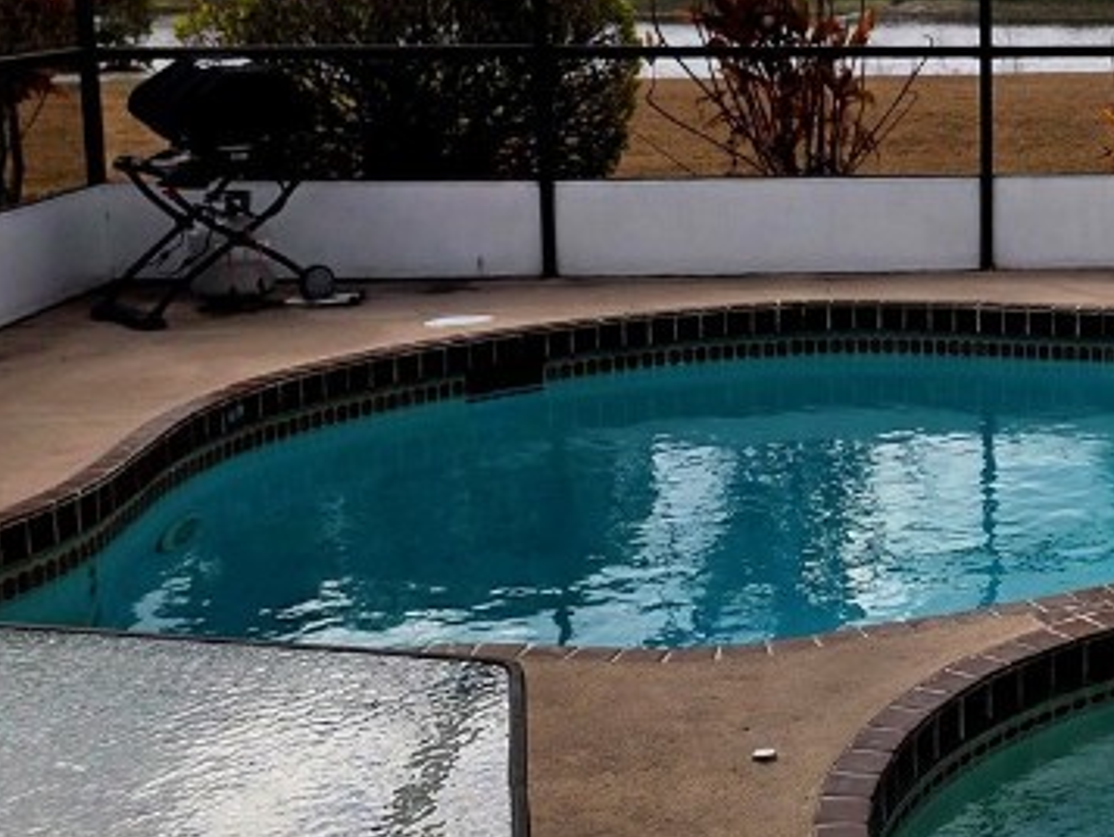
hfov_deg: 27.5
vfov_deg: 22.1
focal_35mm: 66
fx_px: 2125
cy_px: 203
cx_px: 1139
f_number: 1.7
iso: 80
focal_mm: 6.3
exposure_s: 1/1429
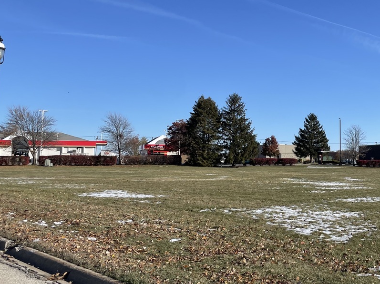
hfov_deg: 38.8
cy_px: 140
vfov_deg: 30.9
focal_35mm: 47
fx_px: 516
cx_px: 309
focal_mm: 4.2
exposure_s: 1/4000
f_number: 1.6
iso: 32
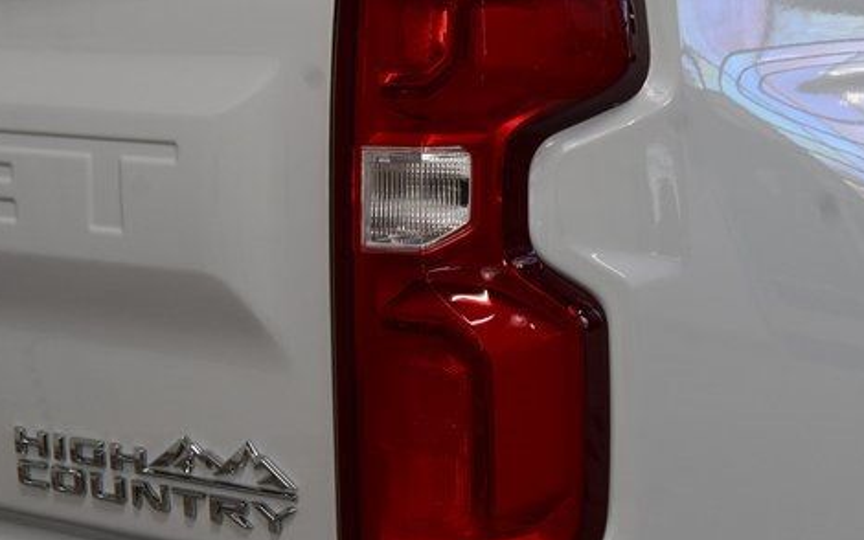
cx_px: 458
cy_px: 243
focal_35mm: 100
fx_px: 2355
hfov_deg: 20.8
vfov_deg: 13.1
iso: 1250
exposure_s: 1/60
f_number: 8
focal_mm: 48
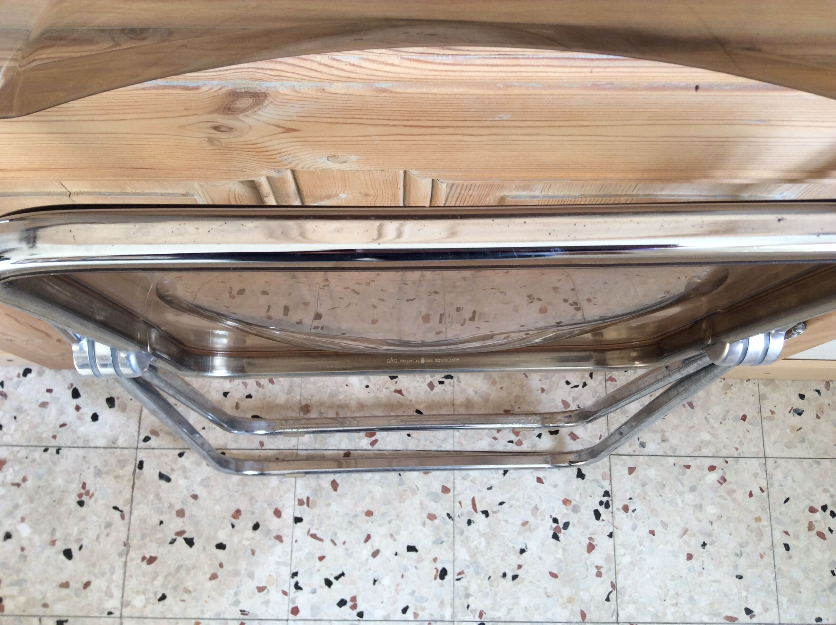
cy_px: 312
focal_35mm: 32
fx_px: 772
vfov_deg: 44.1
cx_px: 418
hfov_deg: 56.9
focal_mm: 3.3
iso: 32
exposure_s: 1/25
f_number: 2.4
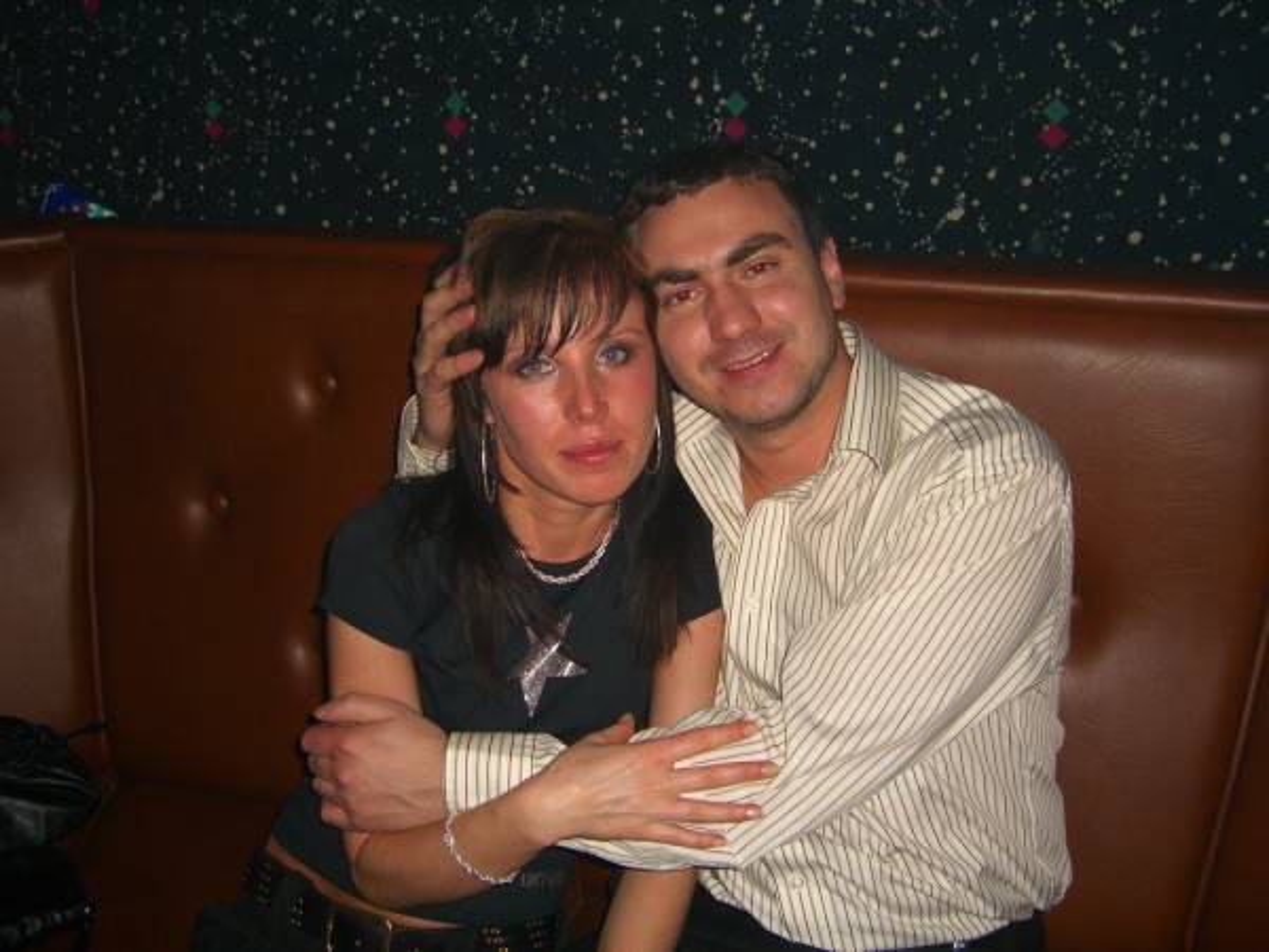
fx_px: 1393
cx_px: 634
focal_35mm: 38
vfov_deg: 37.7
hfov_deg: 49.0
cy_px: 476
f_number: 2.8
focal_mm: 7.9
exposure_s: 1/60
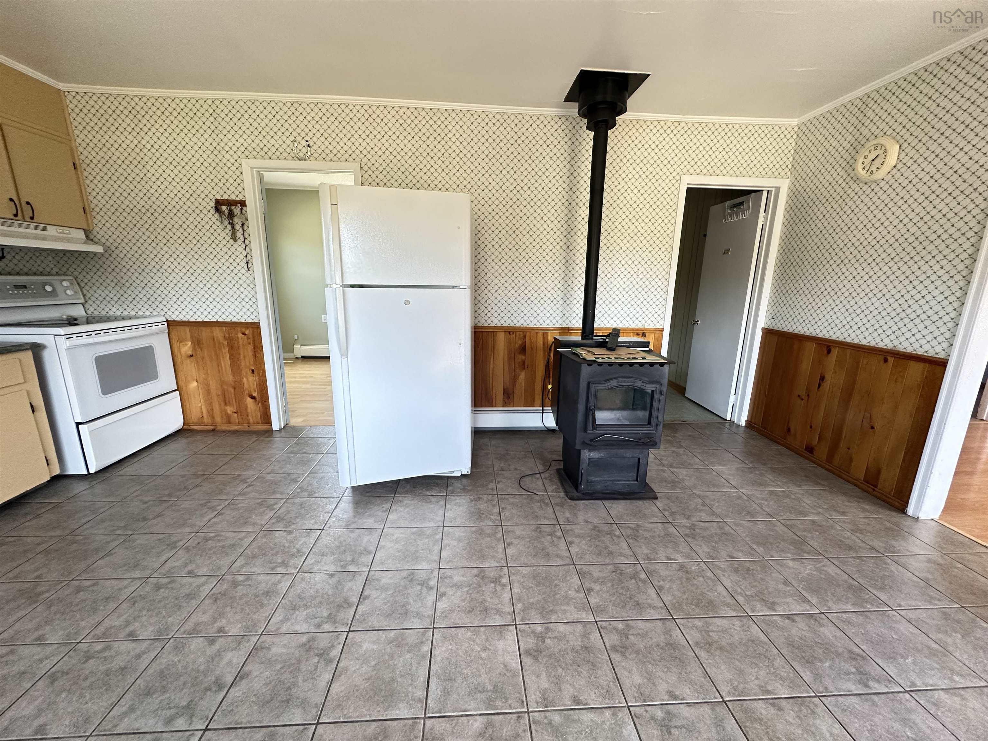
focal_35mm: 14
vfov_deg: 85.7
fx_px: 400
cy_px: 370
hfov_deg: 102.1
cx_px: 494
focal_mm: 2.22
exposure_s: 1/99
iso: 250
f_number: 2.2
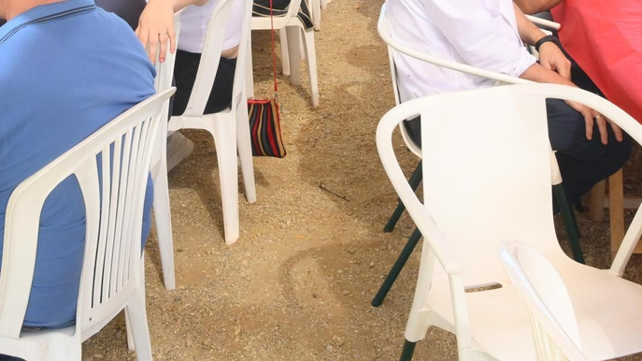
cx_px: 307
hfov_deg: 33.7
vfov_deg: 17.9
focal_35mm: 62
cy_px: -126
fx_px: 1059
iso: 800
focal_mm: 17
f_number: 7.1
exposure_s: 1/320
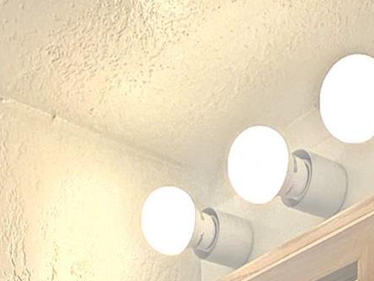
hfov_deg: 21.5
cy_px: 923
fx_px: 983
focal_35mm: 91
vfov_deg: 10.0
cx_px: 229
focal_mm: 2.2
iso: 100
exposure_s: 1/120
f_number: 2.2
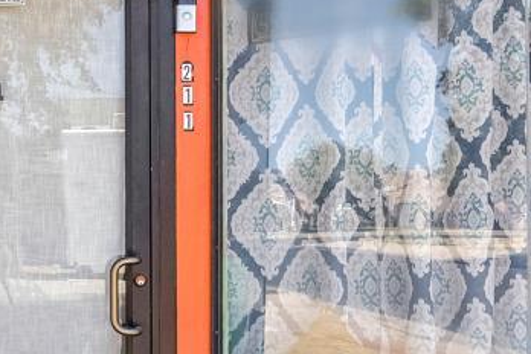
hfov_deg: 26.8
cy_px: 191
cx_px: -8
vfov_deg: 19.1
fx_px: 1049
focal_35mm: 71
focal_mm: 11
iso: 400
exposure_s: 1/200
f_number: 8
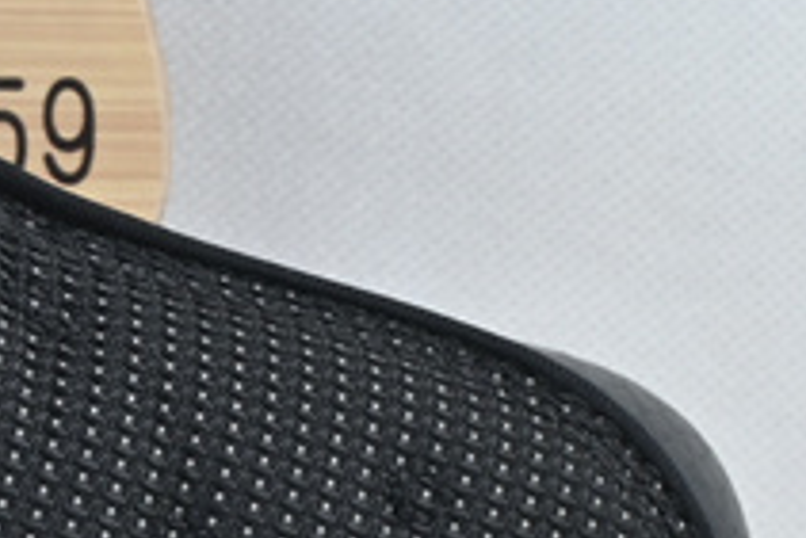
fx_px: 5069
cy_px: 214
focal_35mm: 226
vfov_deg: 6.1
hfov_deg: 8.4
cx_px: -1085
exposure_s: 1/13
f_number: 10
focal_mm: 26.5
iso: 110
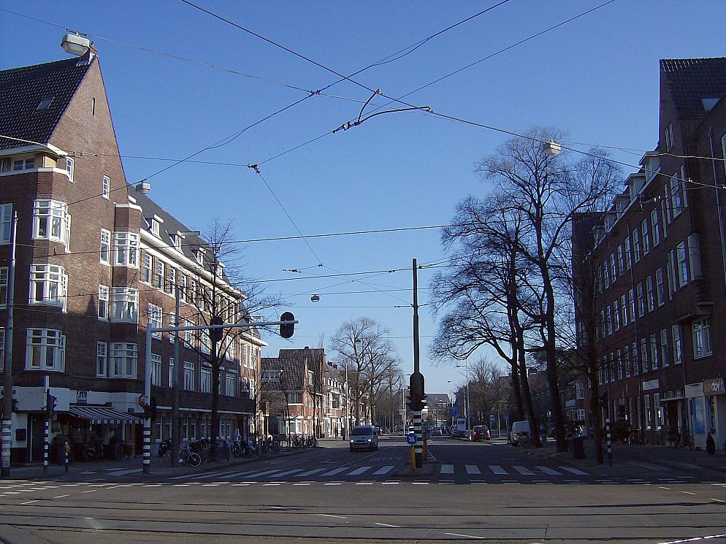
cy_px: 276
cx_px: 372
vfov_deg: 38.6
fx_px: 776
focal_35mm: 37
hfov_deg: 50.1
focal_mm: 6
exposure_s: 1/669
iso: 100
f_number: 4.7
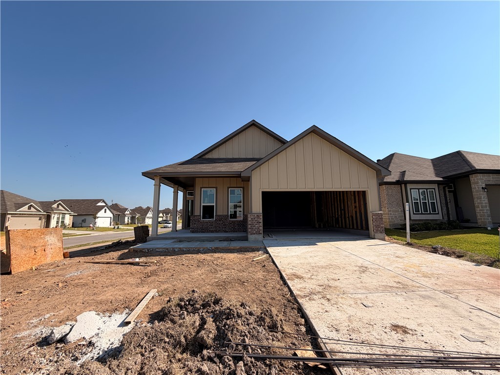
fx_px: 202
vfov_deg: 85.7
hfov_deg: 102.1
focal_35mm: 14
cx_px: 250
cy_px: 188
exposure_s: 1/1033
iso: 20
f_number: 2.2
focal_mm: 2.22
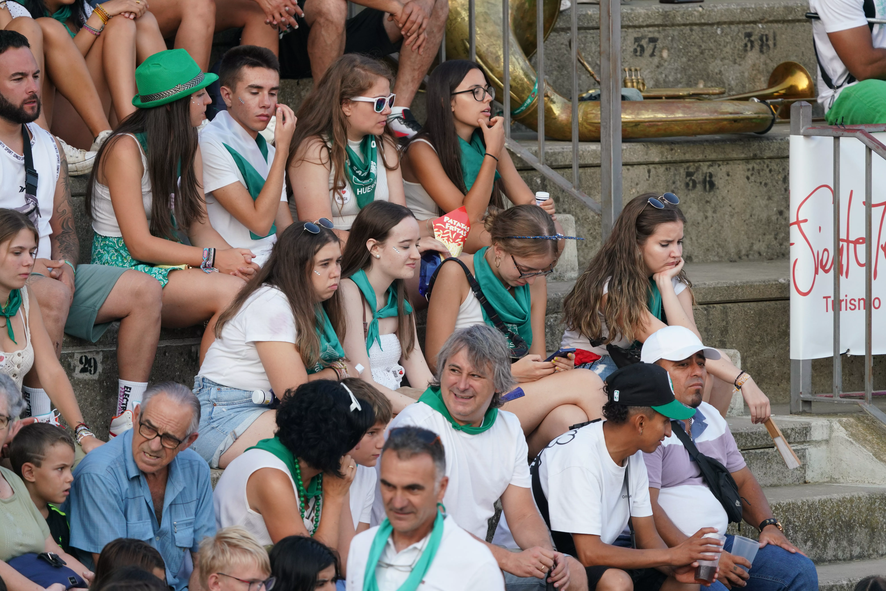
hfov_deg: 3.4
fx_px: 14768
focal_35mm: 600
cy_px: 296
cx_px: 443
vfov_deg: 2.3
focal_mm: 600
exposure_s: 1/500
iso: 800
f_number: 6.3
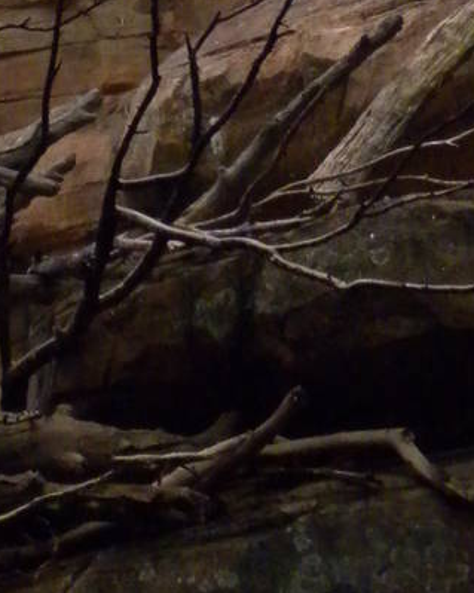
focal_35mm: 145
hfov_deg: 10.3
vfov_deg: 13.0
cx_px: -245
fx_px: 2544
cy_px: -114
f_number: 3.5
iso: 400
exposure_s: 1/260
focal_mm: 6.6
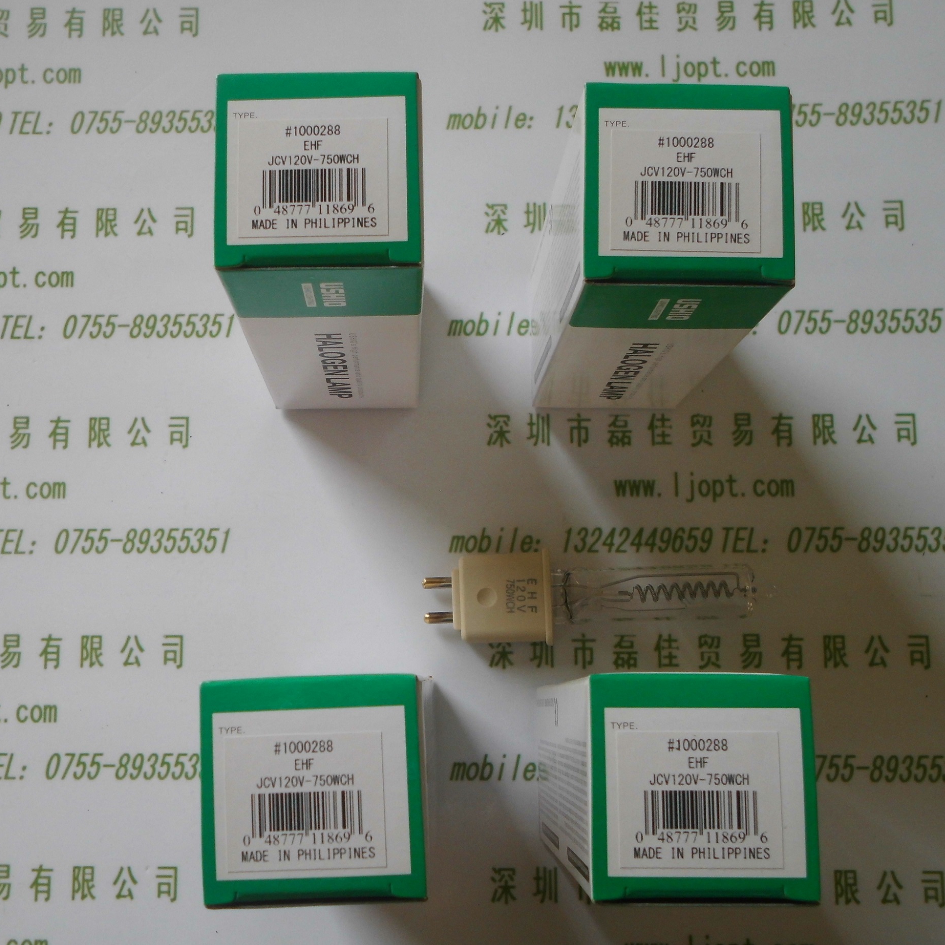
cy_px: 474
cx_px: 404
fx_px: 1544
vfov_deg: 34.0
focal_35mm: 50
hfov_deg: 34.0
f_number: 4.1
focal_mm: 7.4
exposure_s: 1/125
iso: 100
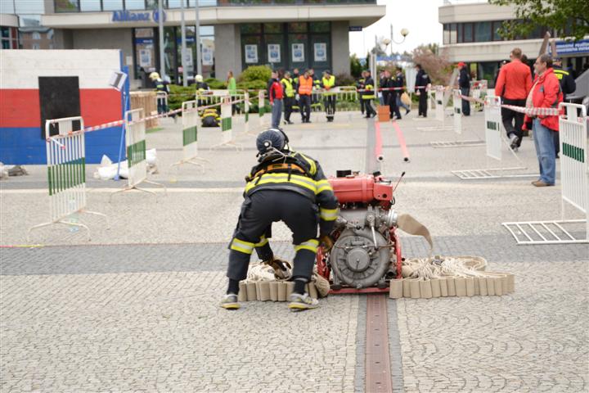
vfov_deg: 15.7
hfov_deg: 23.4
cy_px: 196
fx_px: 1423
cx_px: 294
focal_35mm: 87
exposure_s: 1/125
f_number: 5
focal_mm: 58
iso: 100
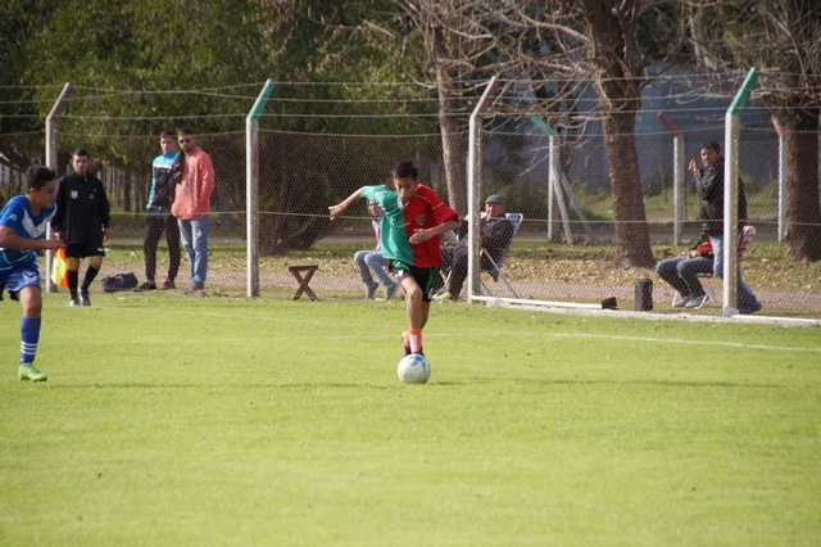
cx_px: 410
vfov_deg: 4.4
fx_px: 7180
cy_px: 274
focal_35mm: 315
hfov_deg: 6.5
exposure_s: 1/2000
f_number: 6.3
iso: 1250
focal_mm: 210
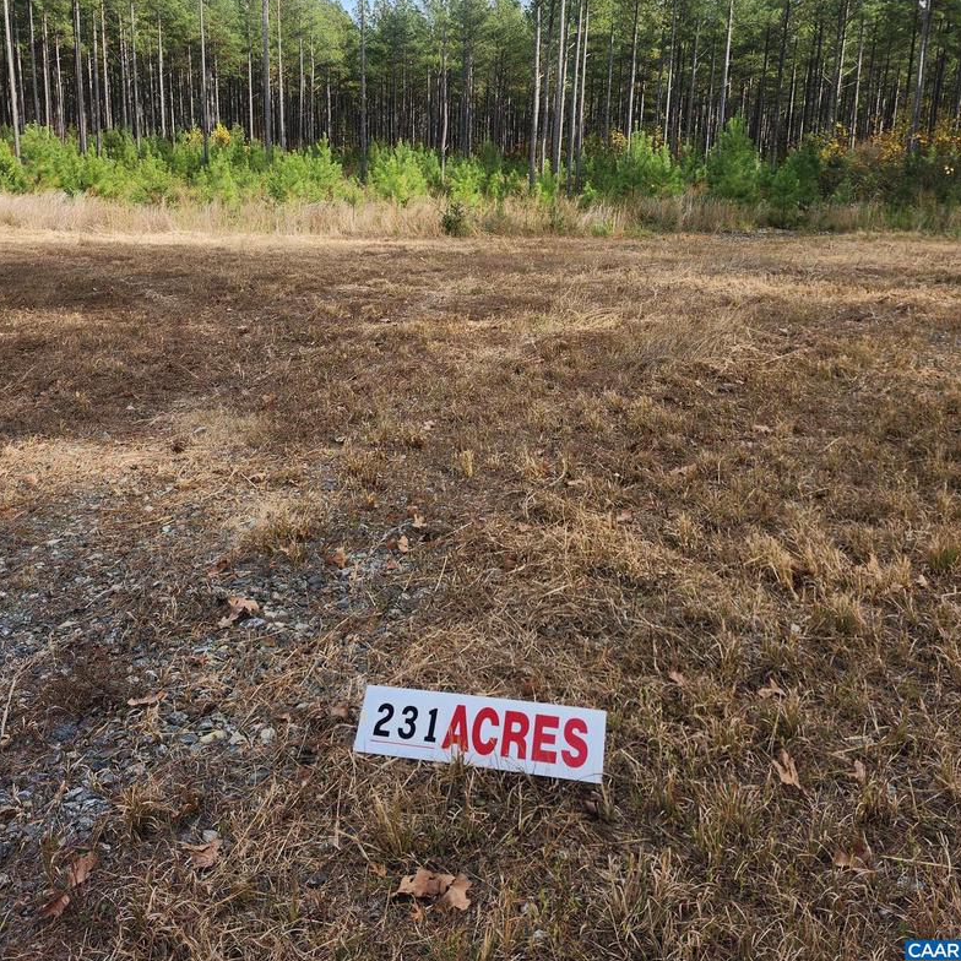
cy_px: 309
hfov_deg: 57.3
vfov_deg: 55.9
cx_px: 472
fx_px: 879
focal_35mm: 28
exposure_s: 1/738
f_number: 1.8
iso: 25
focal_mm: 5.54
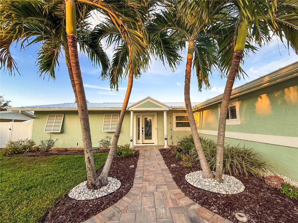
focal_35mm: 14
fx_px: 121
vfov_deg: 85.7
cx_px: 149
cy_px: 112
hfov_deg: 102.1
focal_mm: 2.22
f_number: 2.2
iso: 50
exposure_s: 1/324
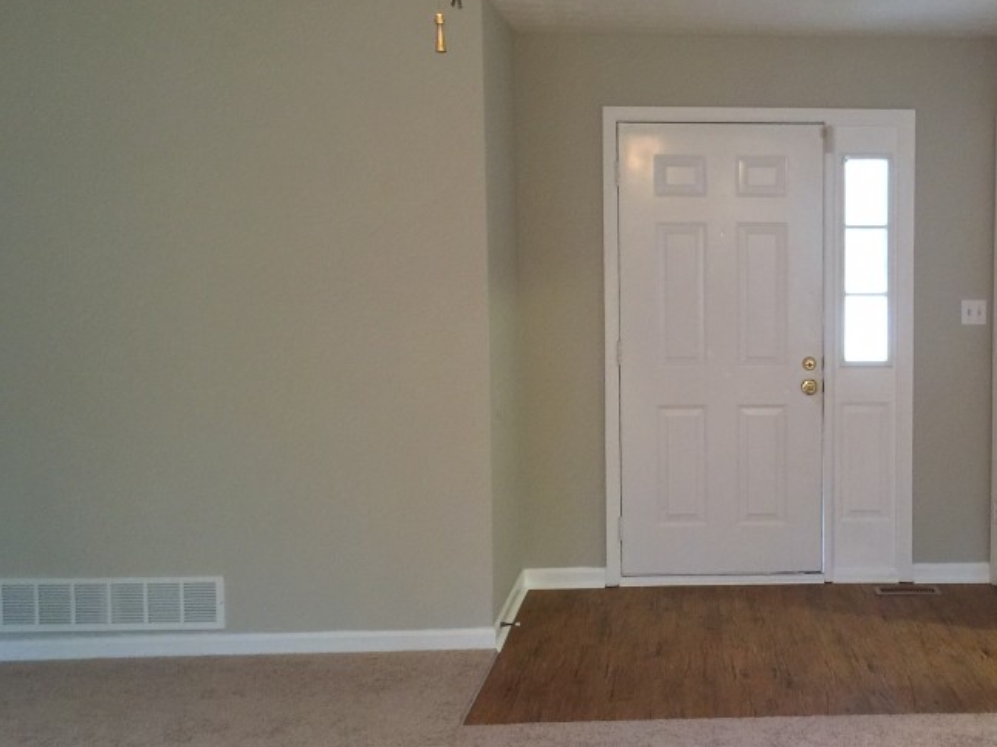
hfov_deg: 40.0
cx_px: 764
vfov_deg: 31.5
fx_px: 1324
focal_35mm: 46
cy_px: 380
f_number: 2.2
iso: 64
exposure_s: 1/4
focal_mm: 4.15
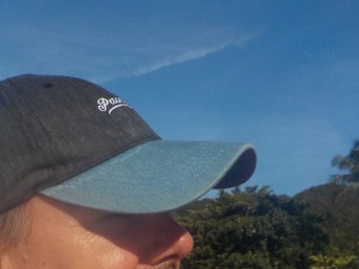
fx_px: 726
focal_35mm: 70
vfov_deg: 20.0
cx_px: 85
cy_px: 297
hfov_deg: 27.4
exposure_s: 1/500
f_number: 6.6
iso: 125
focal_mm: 4.1
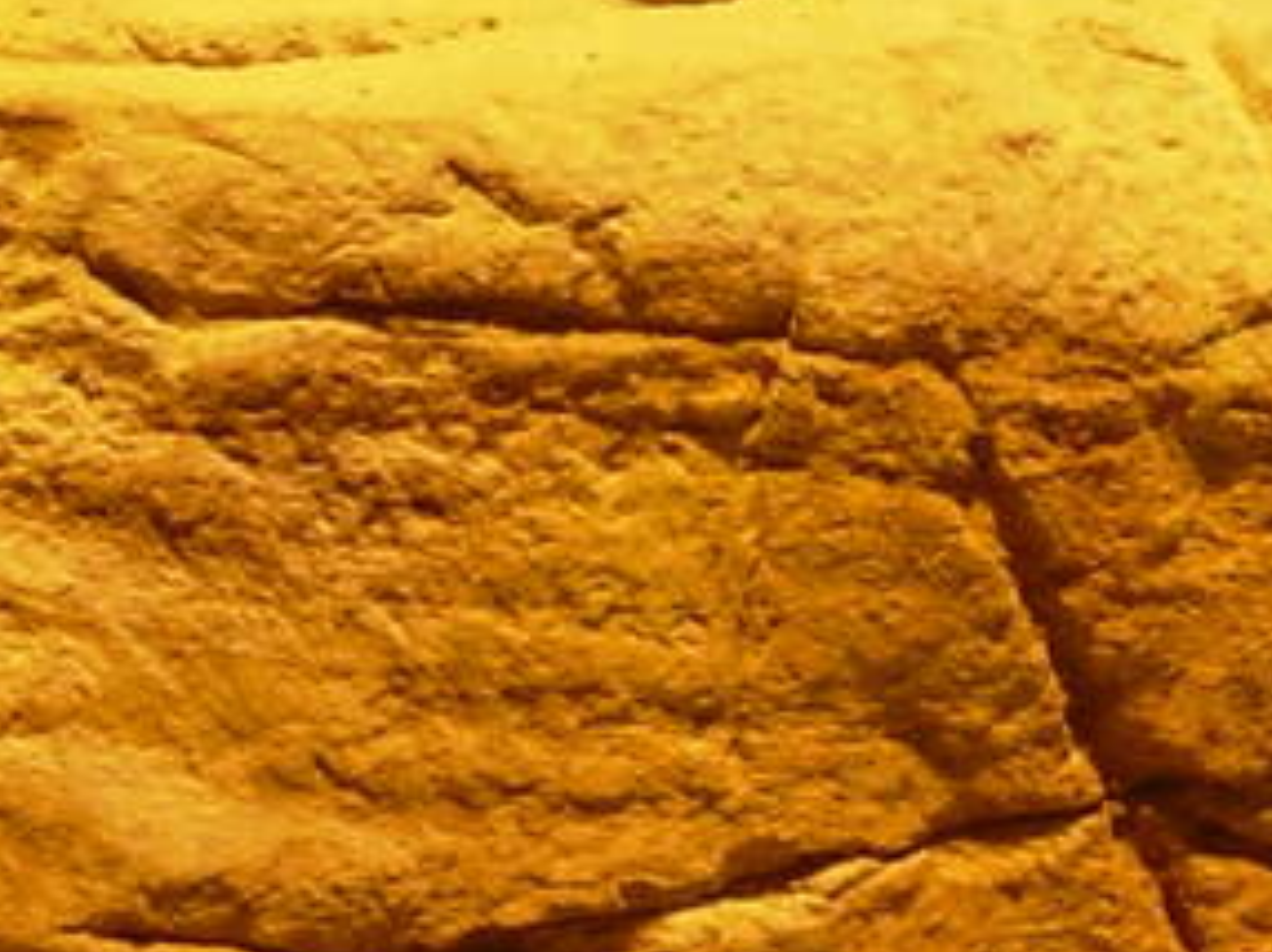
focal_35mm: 325
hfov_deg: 6.1
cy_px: -765
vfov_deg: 4.5
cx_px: 1170
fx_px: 11932
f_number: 3.3
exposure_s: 1/80.6
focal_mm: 9.5
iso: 50
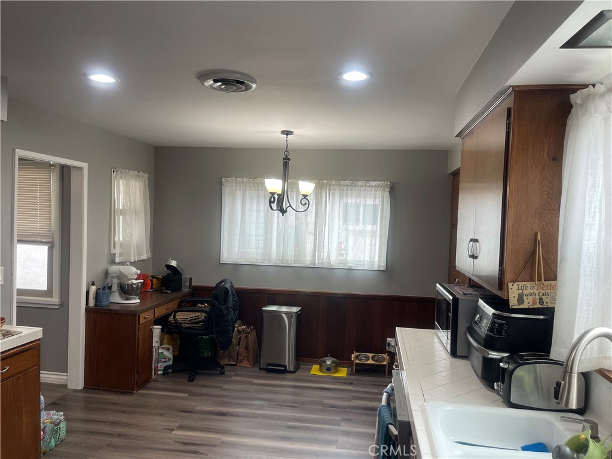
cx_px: 306
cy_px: 230
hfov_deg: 69.4
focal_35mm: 25
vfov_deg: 54.9
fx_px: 442
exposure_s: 1/120
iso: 125
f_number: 1.6
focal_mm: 5.1
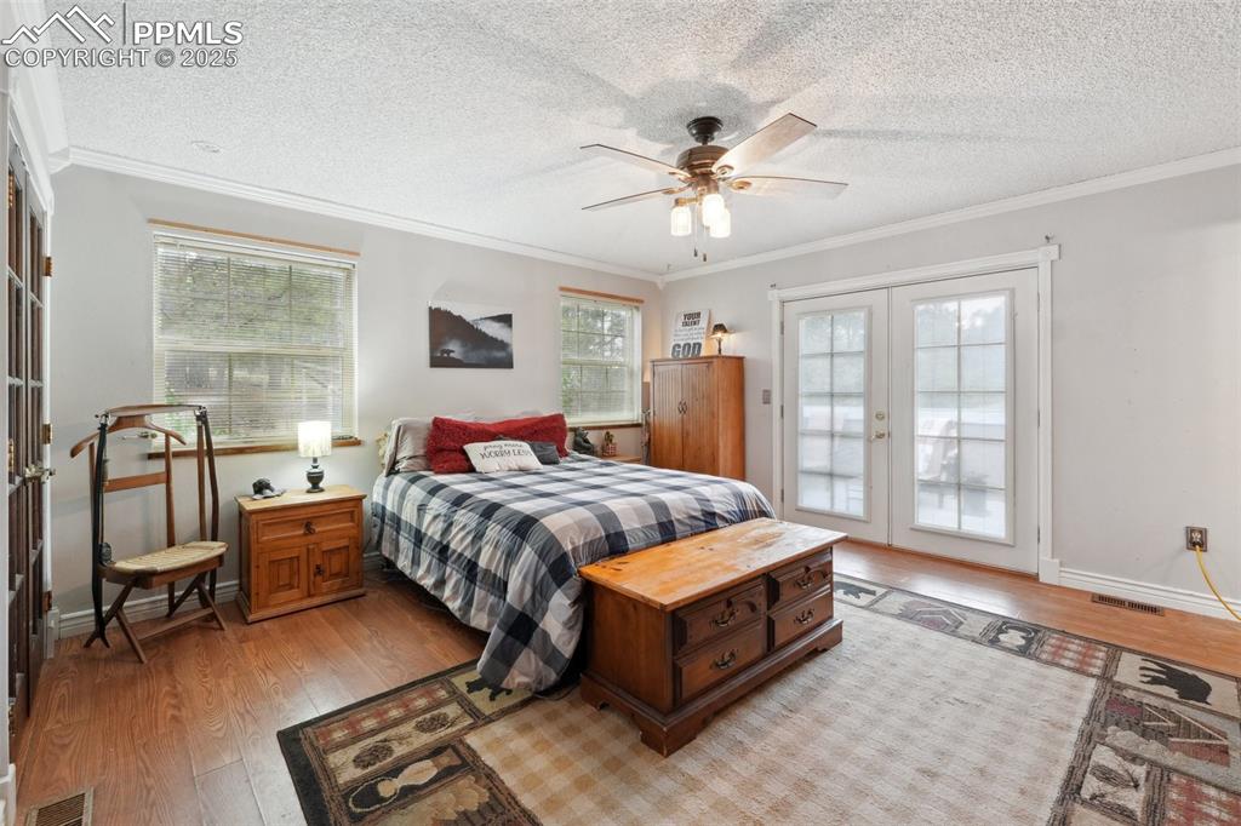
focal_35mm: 15
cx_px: 620
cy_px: 413
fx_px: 517
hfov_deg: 100.4
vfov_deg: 77.3
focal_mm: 10
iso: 400
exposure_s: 1/5
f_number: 9
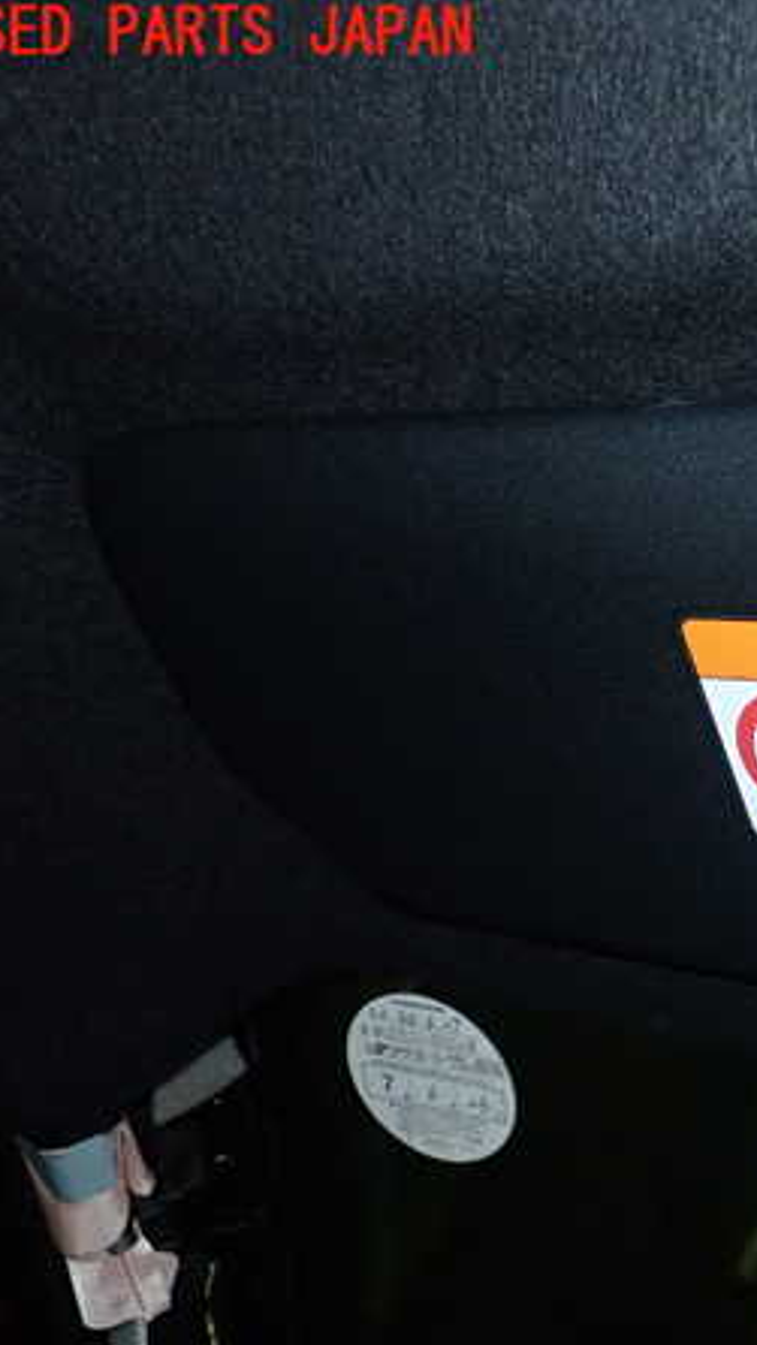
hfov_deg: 25.2
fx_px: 1570
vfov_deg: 46.4
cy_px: 676
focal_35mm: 44
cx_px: 829
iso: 320
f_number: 6.3
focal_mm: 5.4
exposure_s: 1/30
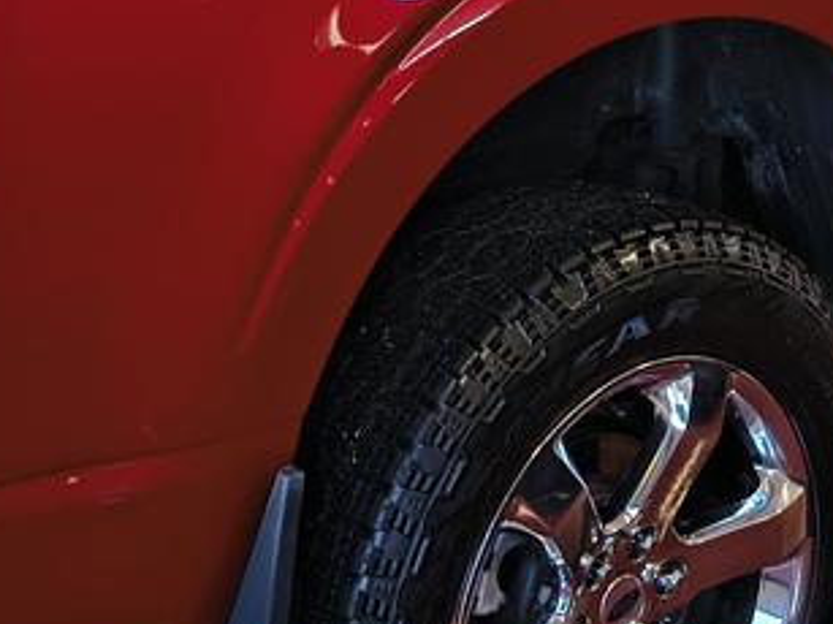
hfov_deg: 19.6
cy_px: -30
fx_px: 2405
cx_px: 483
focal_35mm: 100
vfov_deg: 14.5
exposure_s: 1/120
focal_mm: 5.56
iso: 125
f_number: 1.8
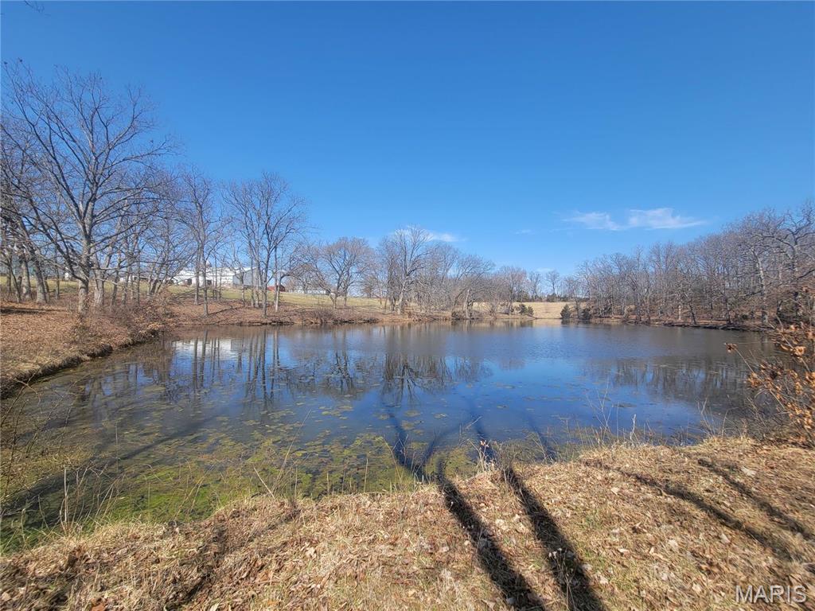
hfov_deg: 106.2
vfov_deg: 89.9
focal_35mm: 13
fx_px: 306
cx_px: 408
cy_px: 306
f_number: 2.2
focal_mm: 2.2
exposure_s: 1/1114
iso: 50
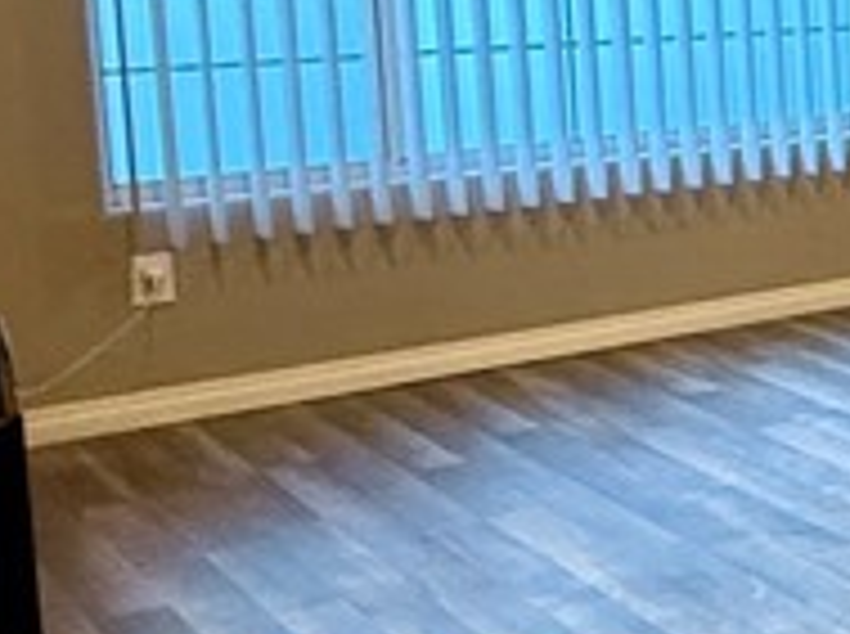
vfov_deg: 19.0
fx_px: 1863
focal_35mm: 76
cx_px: 1884
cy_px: 54
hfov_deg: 16.3
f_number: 2.2
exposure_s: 1/60
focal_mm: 2.22
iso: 250
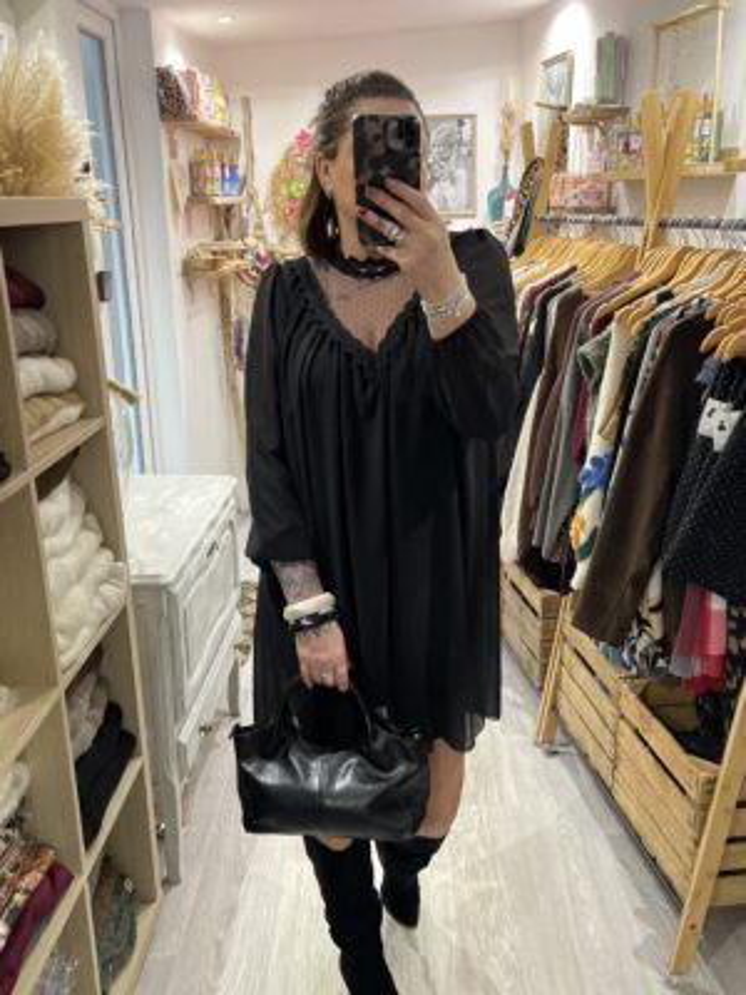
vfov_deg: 69.4
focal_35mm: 25
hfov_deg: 54.9
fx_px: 718
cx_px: 373
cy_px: 498
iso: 250
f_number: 1.6
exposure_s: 1/50
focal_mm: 5.1
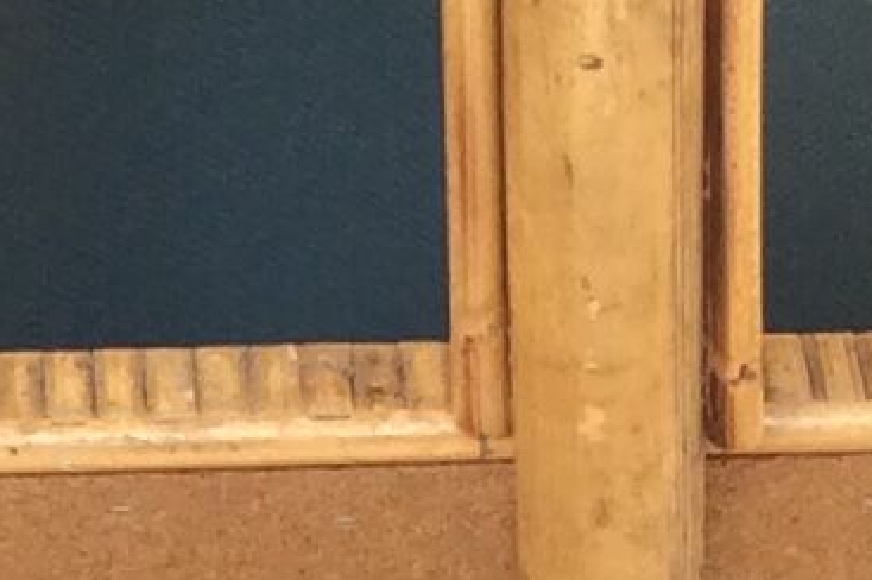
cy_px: 704
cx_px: 699
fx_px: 5687
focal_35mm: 235
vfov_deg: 5.8
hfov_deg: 8.7
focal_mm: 3.3
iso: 32
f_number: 2.4
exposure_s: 1/259
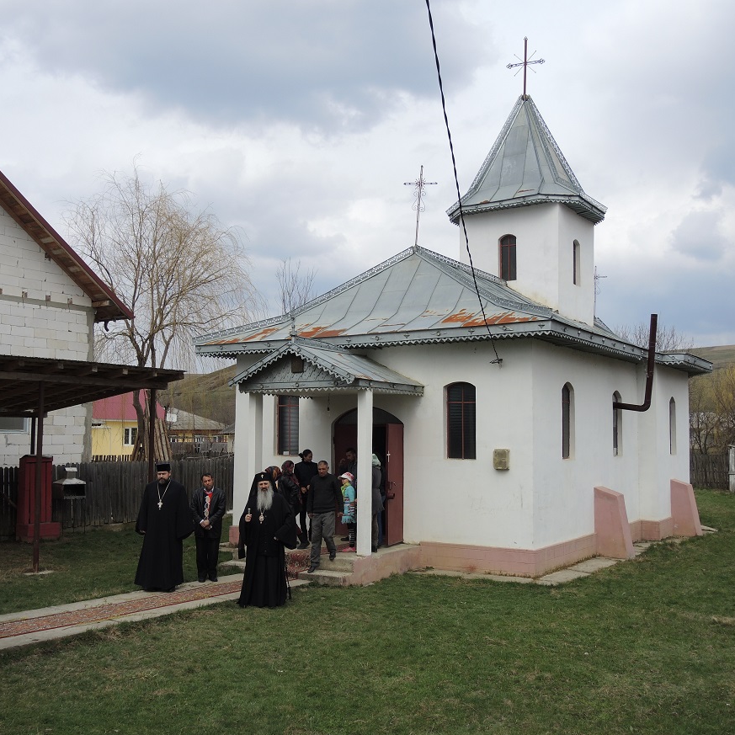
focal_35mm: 34
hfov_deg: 48.4
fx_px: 817
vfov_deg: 48.4
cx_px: 382
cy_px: 378
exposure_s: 1/1250
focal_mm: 6
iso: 80
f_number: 2.5
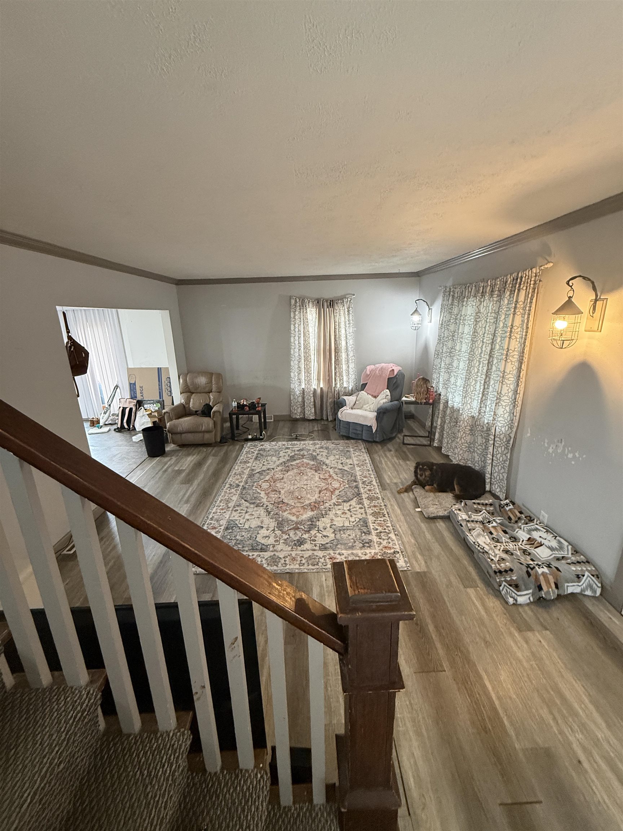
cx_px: 312
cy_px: 416
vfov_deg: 102.1
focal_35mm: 14
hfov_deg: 85.7
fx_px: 336
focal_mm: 2.22
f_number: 2.2
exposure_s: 1/60
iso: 500
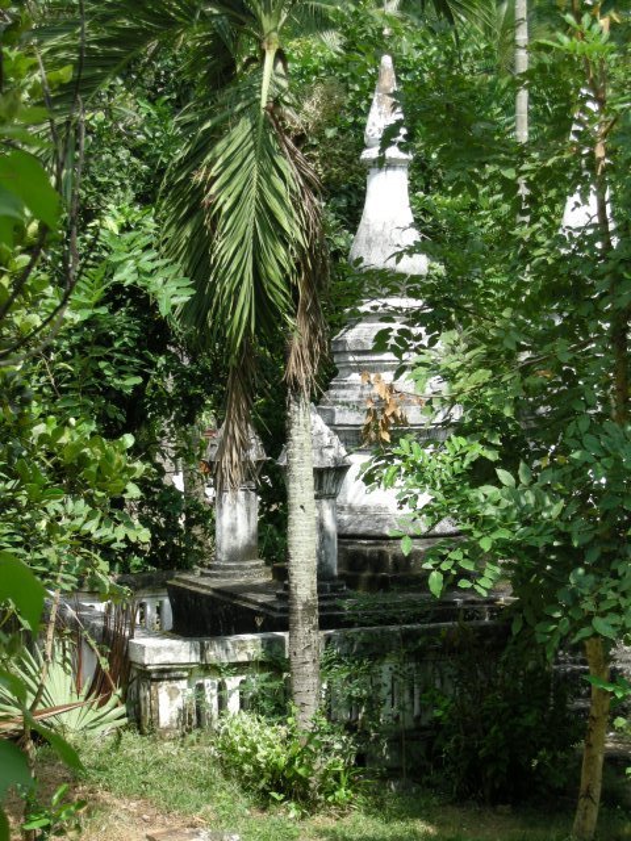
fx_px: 2503
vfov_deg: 19.1
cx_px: 316
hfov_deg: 14.4
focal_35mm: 103
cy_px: 420
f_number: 5.2
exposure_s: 1/180
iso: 64
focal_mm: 21.5
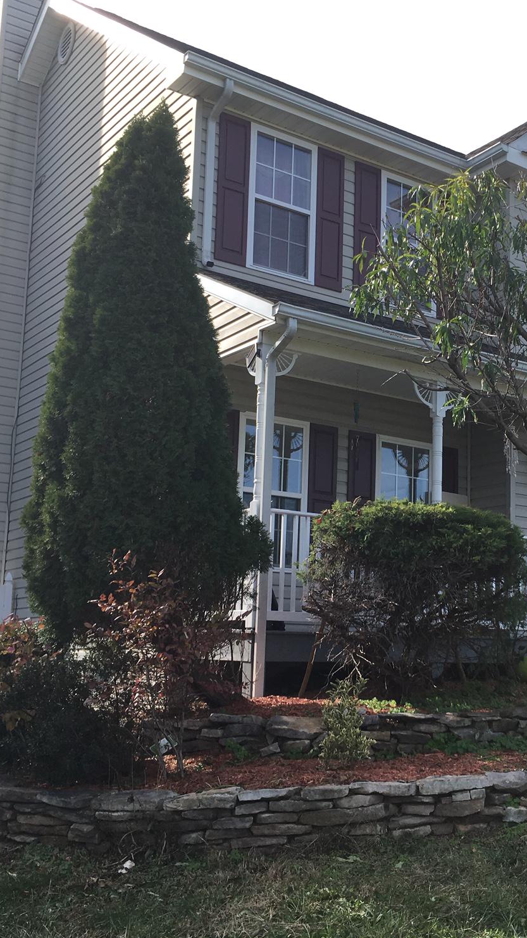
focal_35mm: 43
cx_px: 431
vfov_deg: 47.4
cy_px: 472
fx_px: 1068
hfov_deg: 27.1
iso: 25
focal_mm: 4.15
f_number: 2.2
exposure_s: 1/674
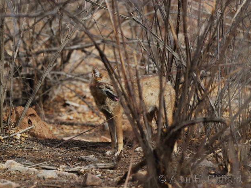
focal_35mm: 537
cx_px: 112
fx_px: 3895
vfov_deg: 2.8
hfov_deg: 3.7
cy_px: 94
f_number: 5.6
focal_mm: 330
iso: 320
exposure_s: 1/400
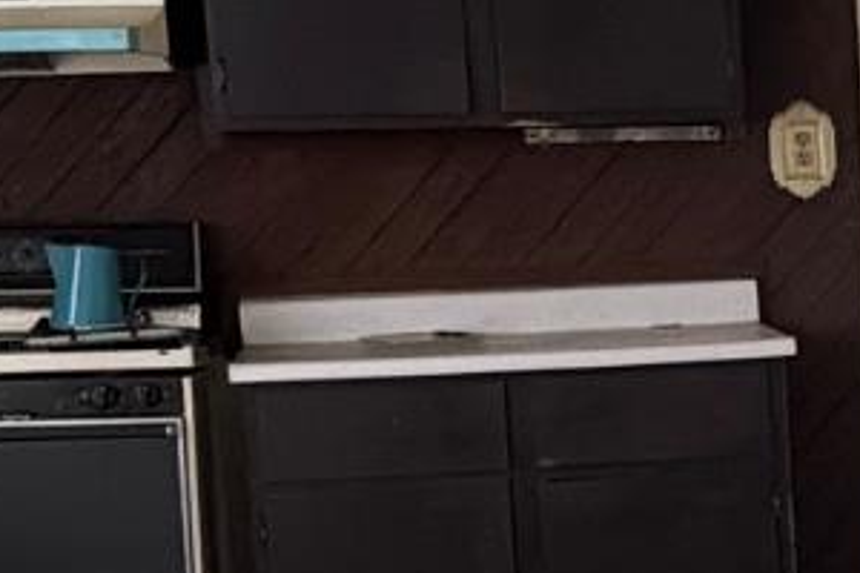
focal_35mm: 125
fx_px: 2986
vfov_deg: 10.9
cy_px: 577
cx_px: 1075
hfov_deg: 15.7
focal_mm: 6.76
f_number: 1.78
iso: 800
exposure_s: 1/60
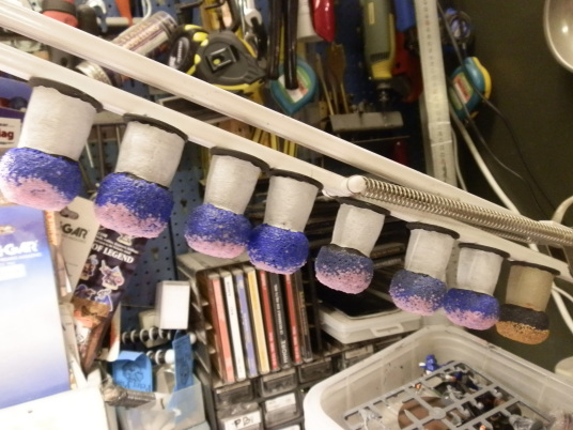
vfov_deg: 49.7
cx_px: 286
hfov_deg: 63.4
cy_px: 215
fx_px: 463
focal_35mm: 28
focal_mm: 5
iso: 400
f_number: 3.1
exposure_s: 1/20
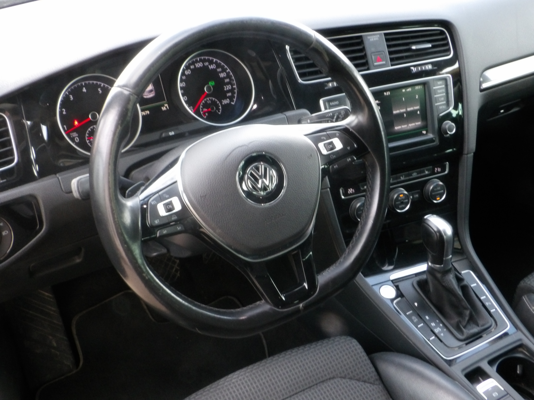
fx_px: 648
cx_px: 267
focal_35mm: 42
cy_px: 200
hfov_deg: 44.8
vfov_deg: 34.3
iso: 413
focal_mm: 7.6
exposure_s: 1/15
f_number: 4.9
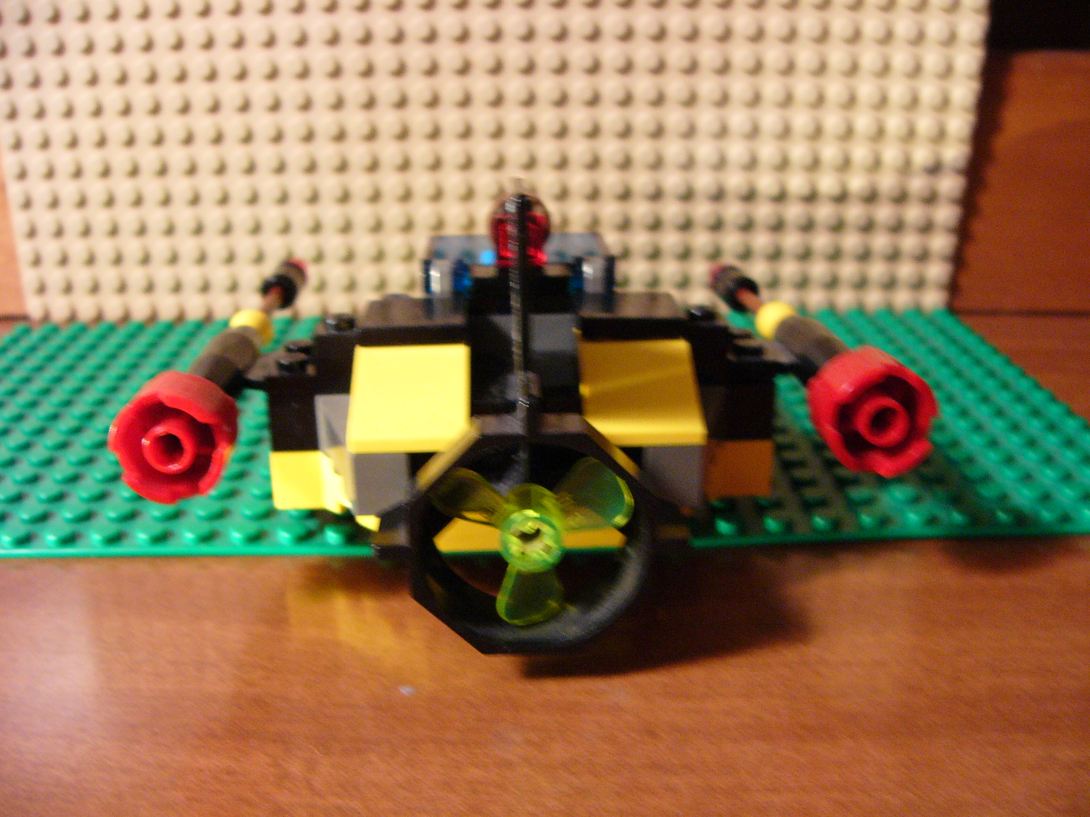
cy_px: 408
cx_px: 545
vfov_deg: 39.7
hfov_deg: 51.4
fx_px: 1134
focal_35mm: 36
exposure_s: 1/8
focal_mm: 6
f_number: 2.8
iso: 200
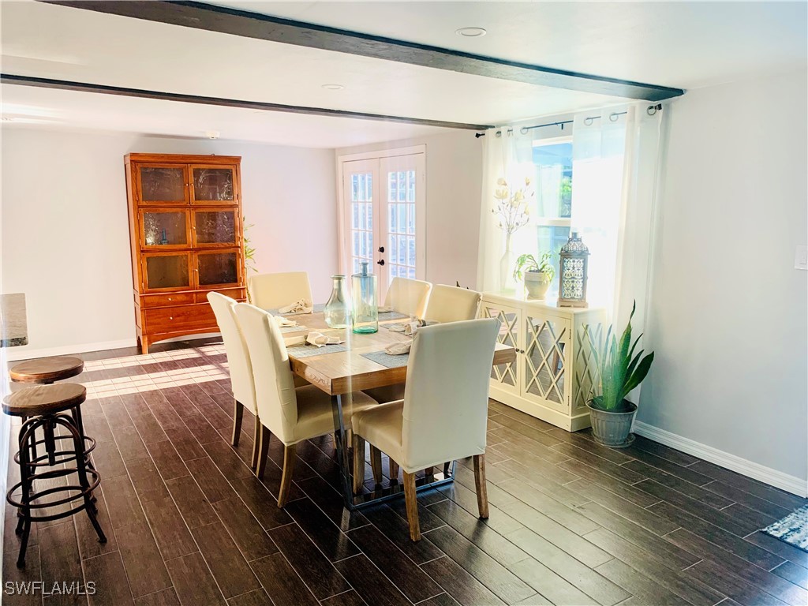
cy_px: 303
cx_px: 404
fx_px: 607
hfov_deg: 67.3
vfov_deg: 53.1
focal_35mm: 26
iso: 100
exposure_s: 1/113
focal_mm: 4.25
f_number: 1.8
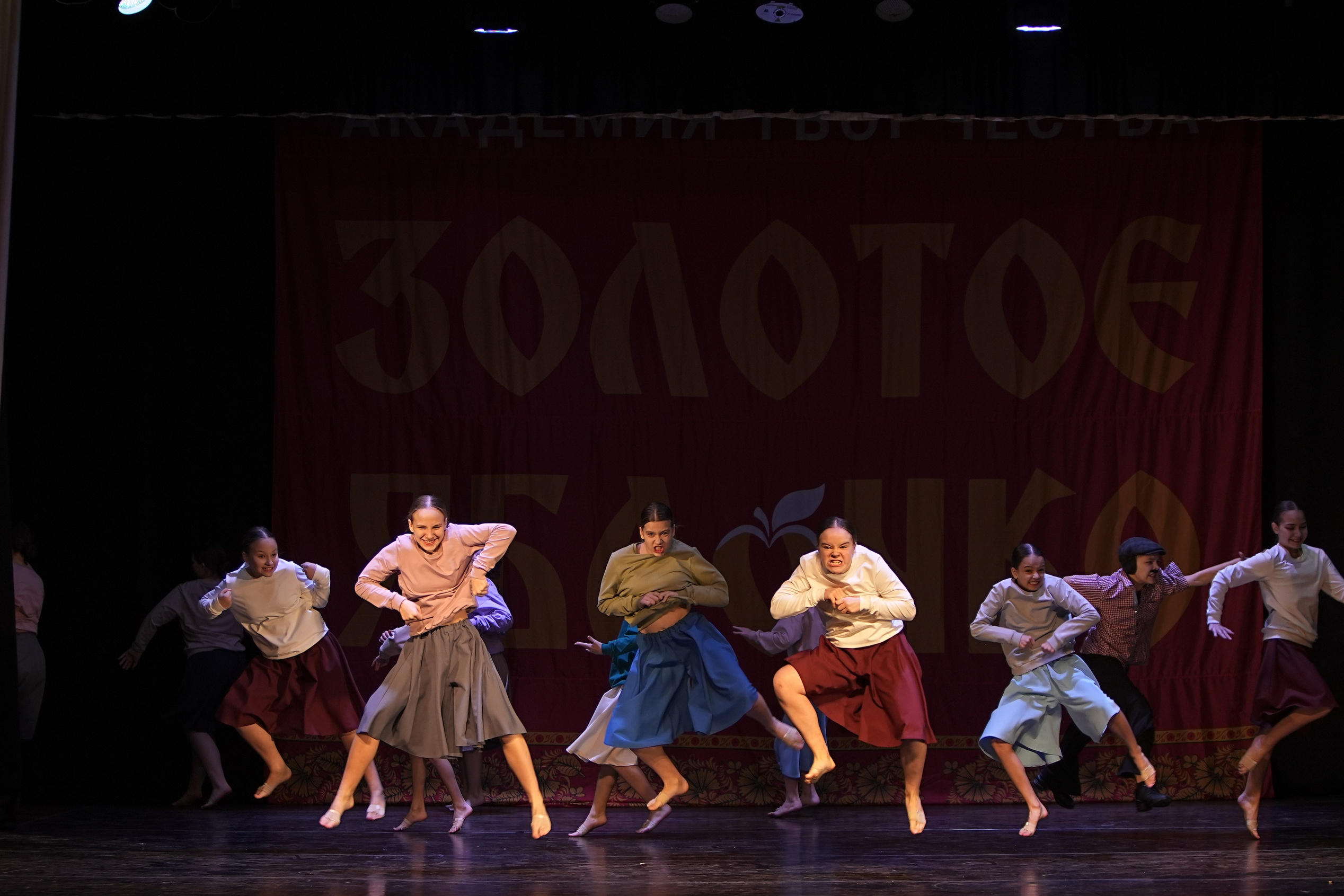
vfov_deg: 12.9
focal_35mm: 106
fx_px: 3957
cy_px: 451
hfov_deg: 19.3
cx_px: 670
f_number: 2.8
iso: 640
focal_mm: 70
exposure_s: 1/400
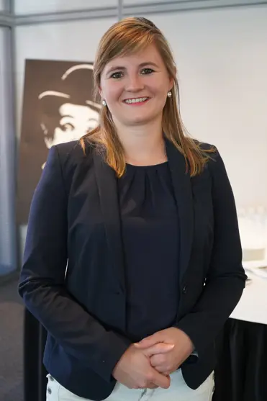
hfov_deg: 29.2
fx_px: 512
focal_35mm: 46
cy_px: 200
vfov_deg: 42.8
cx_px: 134
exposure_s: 1/160
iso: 4000
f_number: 4
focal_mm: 46
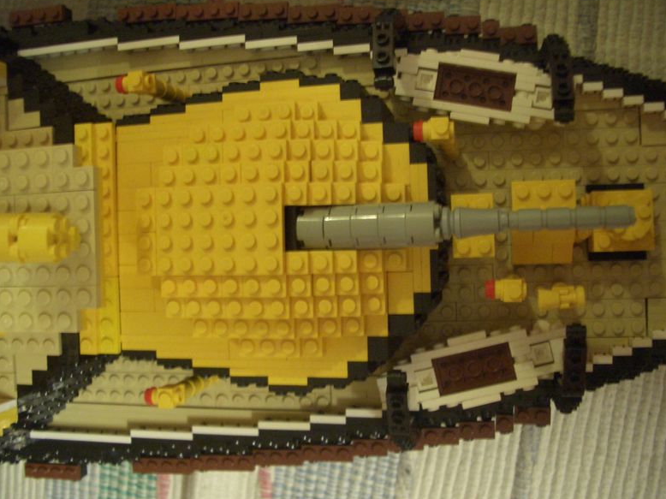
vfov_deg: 39.6
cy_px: 244
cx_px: 327
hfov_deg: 51.4
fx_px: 692
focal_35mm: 36
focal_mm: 5.8
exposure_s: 1/10
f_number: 2.6
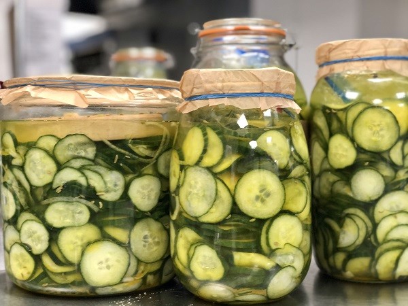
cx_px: 204
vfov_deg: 28.0
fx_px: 613
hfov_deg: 36.8
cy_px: 153
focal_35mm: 52
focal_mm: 6
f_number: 2.4
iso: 125
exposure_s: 1/33
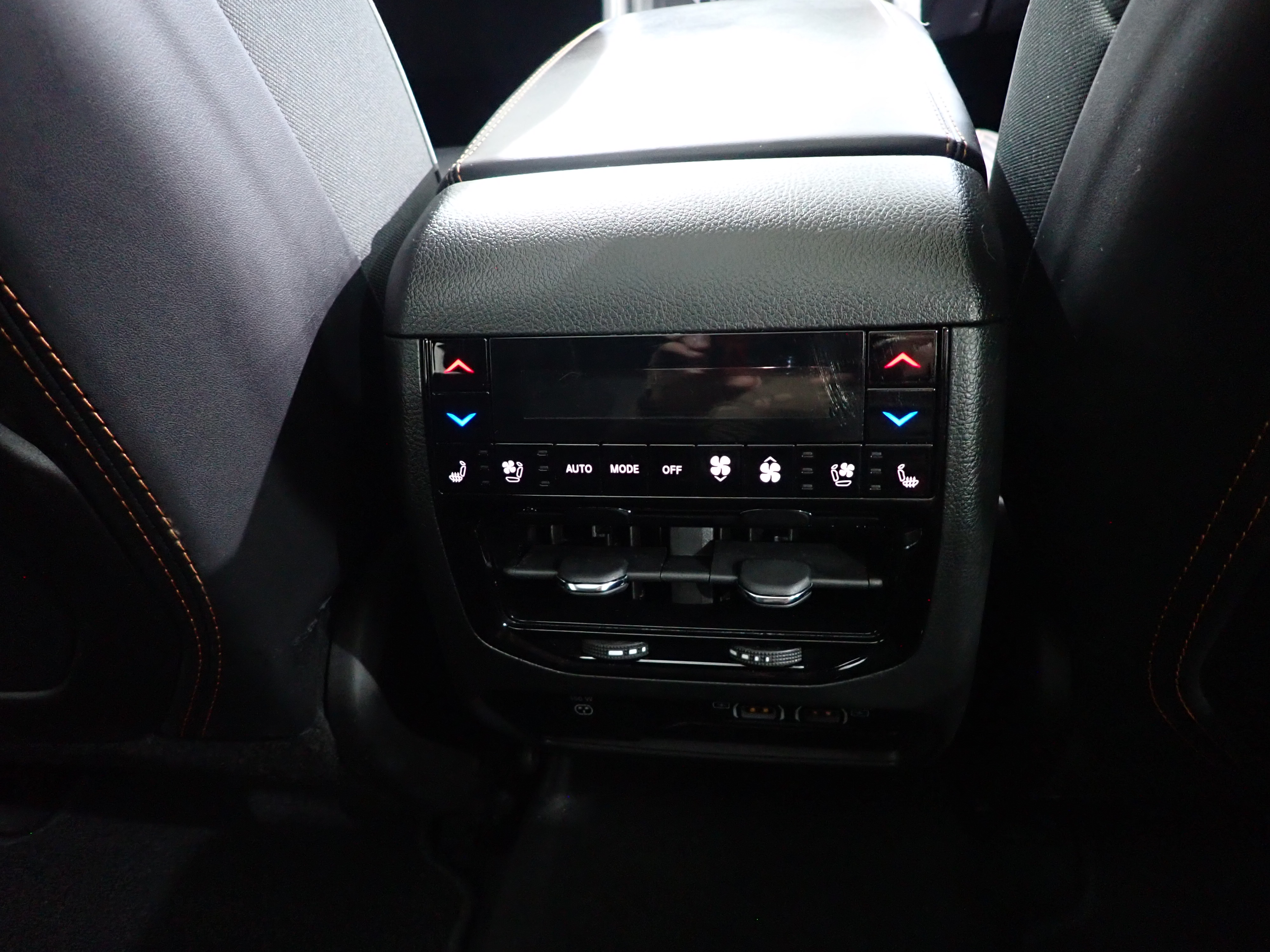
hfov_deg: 69.4
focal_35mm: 25
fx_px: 917
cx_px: 635
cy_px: 476
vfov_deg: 54.9
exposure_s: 1/10
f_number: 2
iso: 800
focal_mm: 4.5
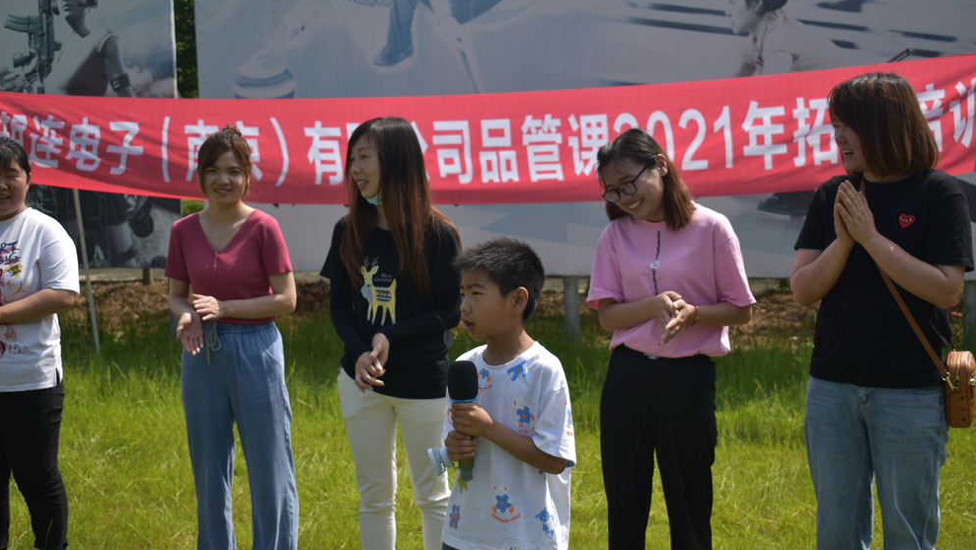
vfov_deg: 22.2
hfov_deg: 38.5
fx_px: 1398
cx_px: 484
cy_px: 308
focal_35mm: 54
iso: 100
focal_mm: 34
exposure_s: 1/800
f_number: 4.5
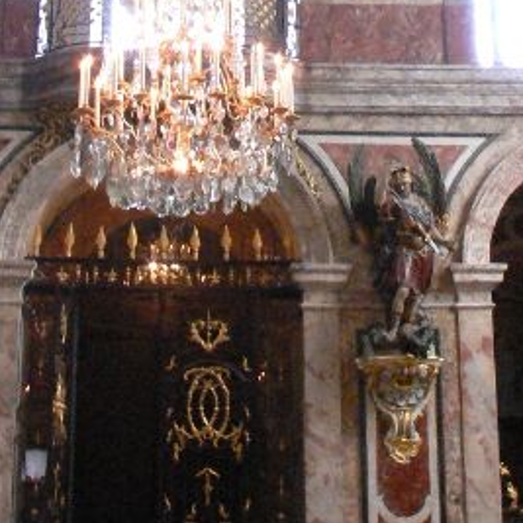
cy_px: -253
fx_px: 1949
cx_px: 188
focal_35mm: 114
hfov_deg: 15.3
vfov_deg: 14.3
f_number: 5.6
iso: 400
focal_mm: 7.4
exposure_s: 1/15
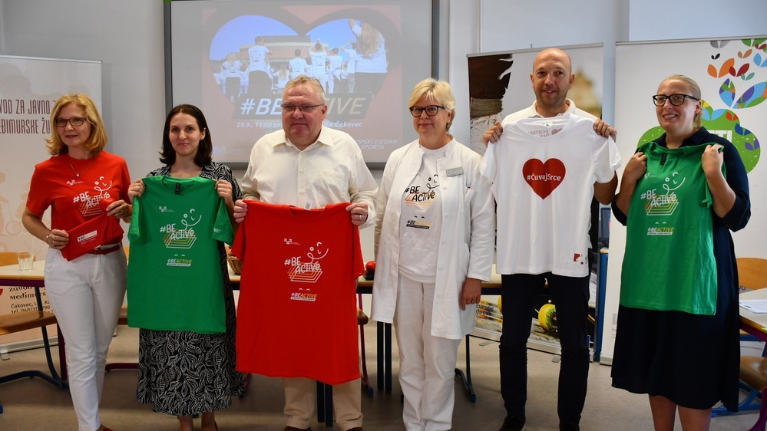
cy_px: 203
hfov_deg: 66.1
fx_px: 590
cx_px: 385
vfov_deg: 40.2
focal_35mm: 29
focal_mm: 18
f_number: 3.5
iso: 800
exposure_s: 1/200
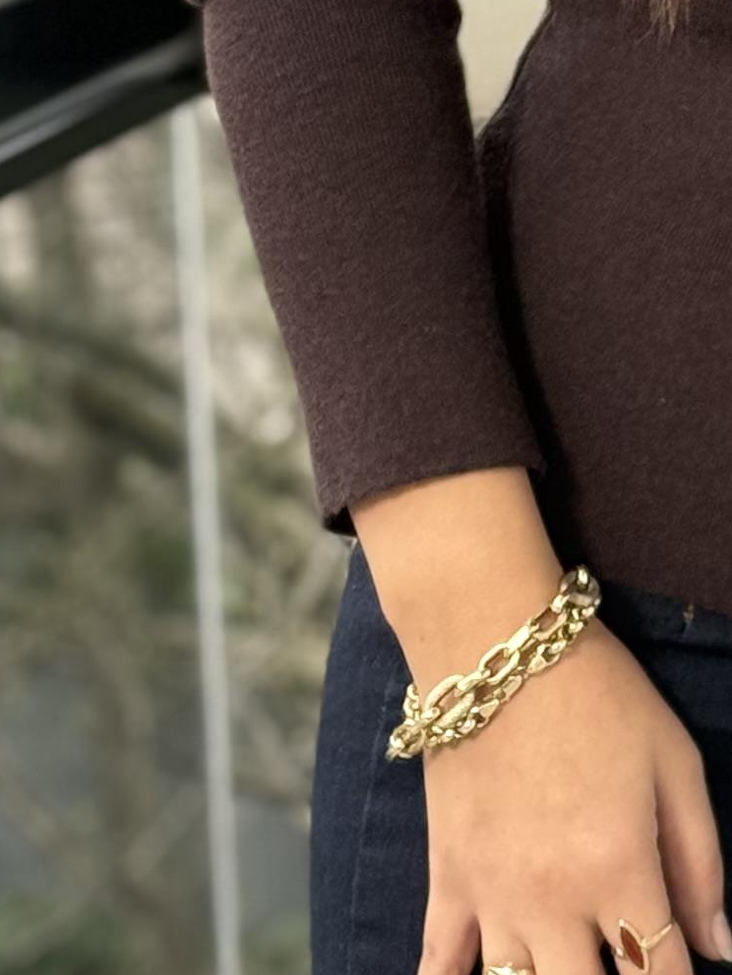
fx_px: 5498
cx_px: 1020
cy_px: -152
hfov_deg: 7.5
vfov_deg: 10.0
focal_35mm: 195
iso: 200
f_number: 1.78
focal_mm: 6.76
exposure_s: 1/242
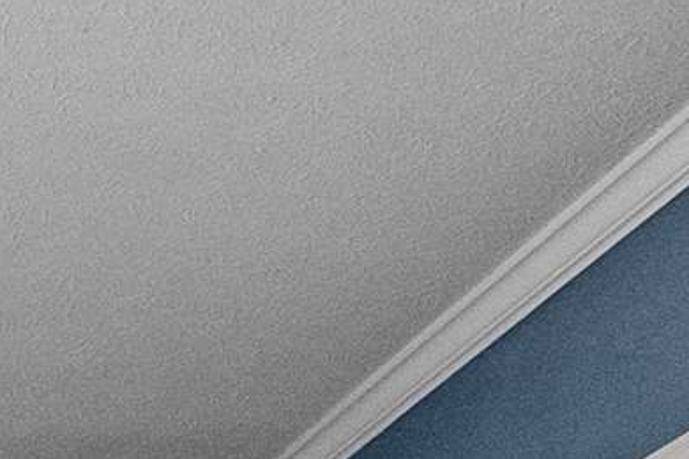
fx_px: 2411
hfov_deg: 13.7
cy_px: 1255
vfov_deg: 9.2
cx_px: -710
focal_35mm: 126
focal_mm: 16
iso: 1250
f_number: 8
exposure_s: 1/15
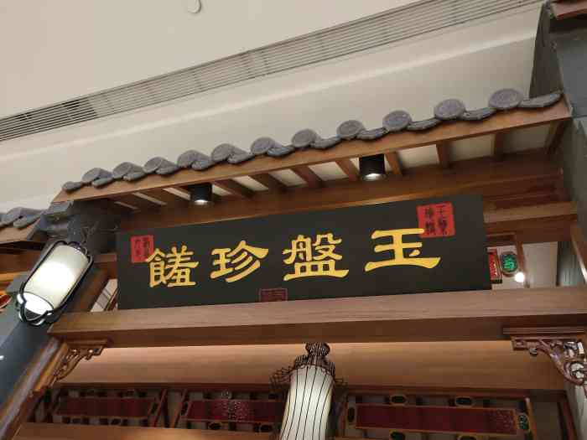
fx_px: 509
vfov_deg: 46.8
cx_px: 294
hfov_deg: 60.0
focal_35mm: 30
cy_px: 220
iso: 404
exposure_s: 1/50
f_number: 1.8
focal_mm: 4.35
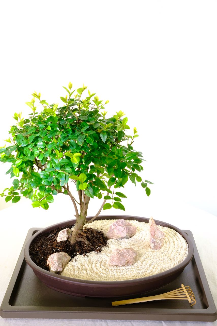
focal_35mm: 42
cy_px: 163
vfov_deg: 46.4
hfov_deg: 31.9
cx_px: 108
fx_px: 380
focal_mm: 27.7
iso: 1000
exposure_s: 1/15
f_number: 11
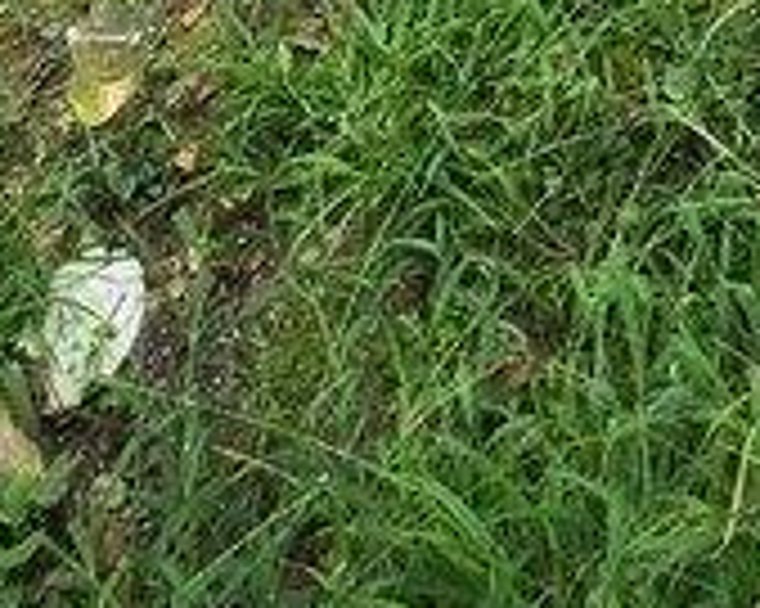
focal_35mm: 77
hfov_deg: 22.2
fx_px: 1731
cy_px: -1081
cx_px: 985
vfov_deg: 12.3
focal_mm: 2.2
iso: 50
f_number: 2.2
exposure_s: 1/120
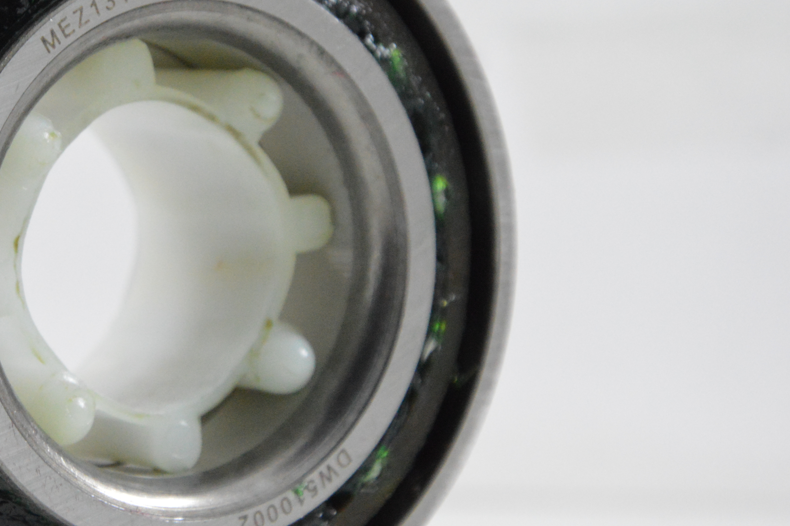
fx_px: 6159
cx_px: 129
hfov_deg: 7.3
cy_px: 247
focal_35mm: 281
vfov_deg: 4.9
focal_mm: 105
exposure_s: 1/100
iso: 3200
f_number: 8
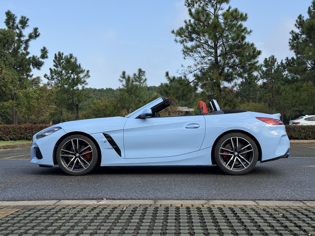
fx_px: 437
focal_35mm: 48
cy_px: 118
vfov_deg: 30.3
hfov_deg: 39.7
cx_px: 158
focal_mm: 6.76
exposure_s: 1/2762
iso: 64
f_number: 1.78
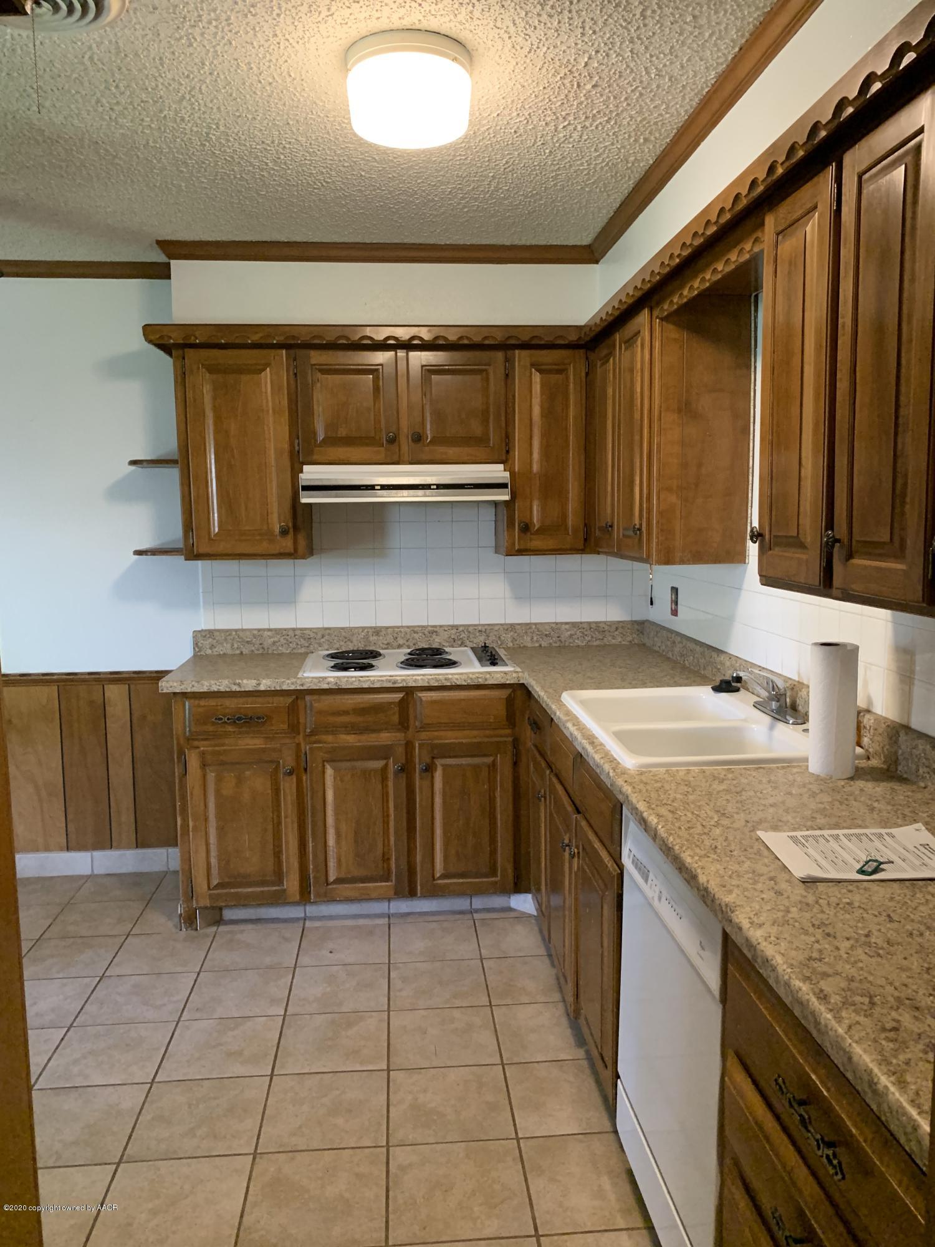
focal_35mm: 26
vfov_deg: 67.3
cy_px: 624
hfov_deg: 53.1
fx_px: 936
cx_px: 468
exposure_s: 1/60
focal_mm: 4.25
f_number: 1.8
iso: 400
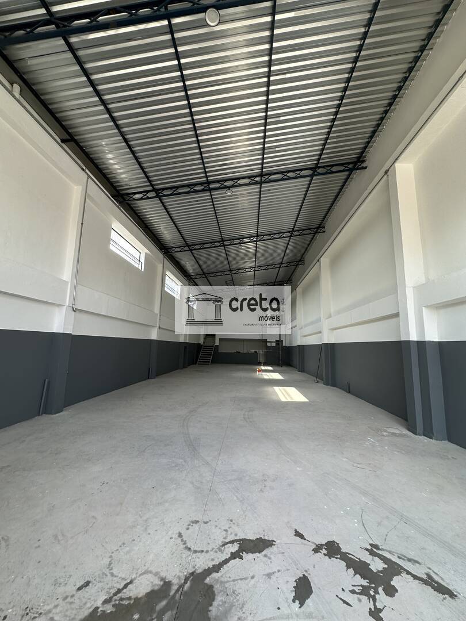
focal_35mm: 14
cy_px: 310
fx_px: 251
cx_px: 233
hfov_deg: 85.7
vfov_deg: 102.1
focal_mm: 2.22
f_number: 2.2
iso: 40
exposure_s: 1/102
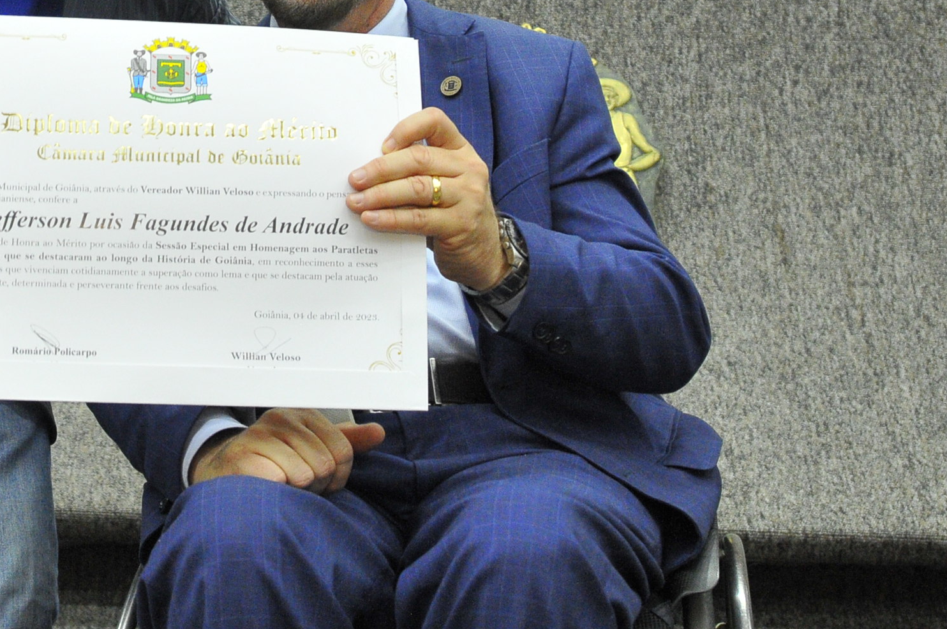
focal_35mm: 78
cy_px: -16
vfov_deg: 17.0
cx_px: 116
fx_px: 2050
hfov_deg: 25.3
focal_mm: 24
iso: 1600
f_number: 2.8
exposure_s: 1/125
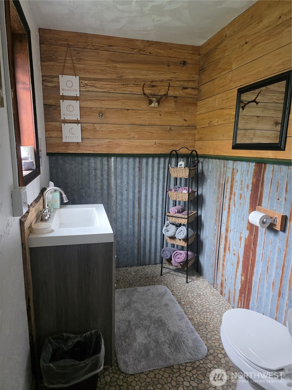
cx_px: 146
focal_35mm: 23
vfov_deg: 73.9
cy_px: 195
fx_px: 259
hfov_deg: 58.9
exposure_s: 1/120
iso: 800
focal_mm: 6.3
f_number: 1.7
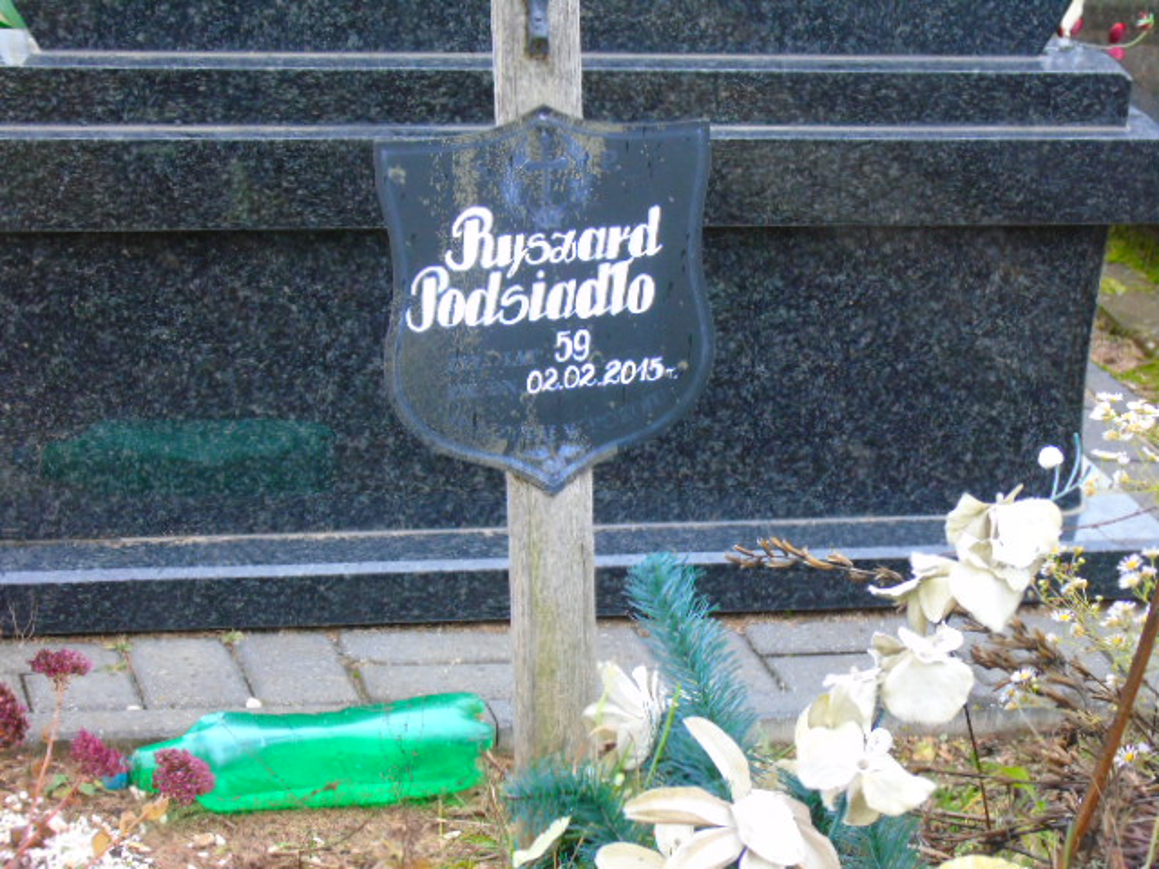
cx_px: 580
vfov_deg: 13.7
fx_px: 3616
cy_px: 434
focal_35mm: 108
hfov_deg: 18.2
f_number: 4.4
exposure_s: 1/30
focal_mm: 19
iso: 400
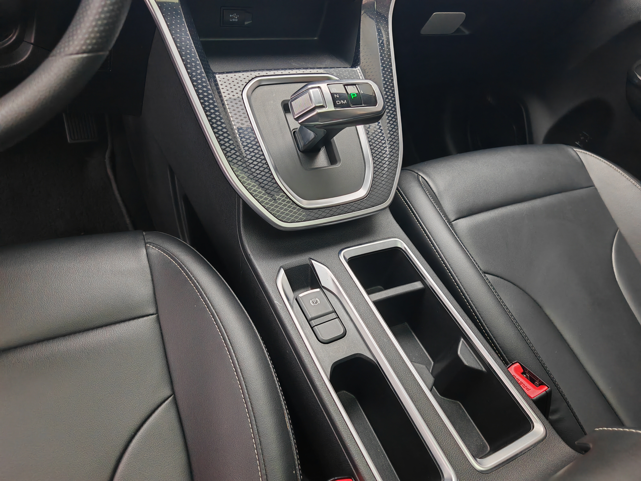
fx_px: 500
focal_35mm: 27
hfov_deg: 65.3
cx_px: 320
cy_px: 240
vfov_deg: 51.4
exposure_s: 1/50
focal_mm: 7.62
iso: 250
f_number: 1.6
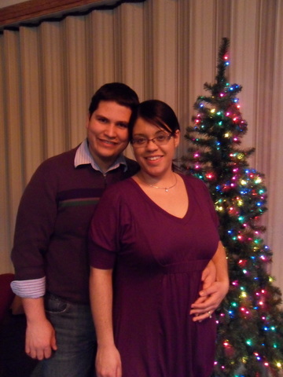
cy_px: 188
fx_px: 382
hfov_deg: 40.7
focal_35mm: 35
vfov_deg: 52.6
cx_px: 142
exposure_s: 1/10
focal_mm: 6.3
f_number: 3.5
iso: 640
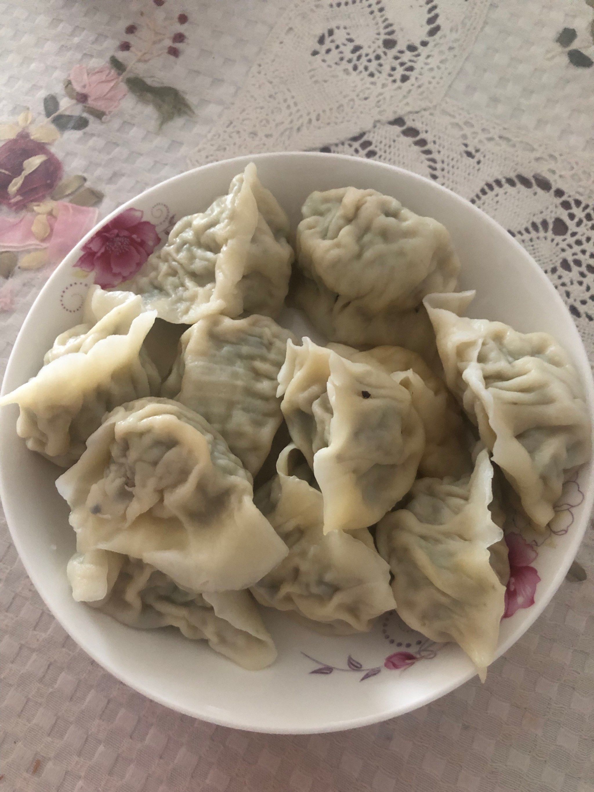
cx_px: 297
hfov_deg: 49.8
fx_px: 641
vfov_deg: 63.4
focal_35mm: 28
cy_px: 396
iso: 100
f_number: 1.8
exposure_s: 1/5
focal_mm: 4
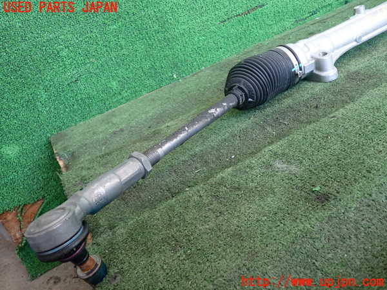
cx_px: 194
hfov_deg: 56.8
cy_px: 145
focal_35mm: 32
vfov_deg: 44.2
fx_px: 358
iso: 500
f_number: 2.4
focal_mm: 5.79
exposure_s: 1/125
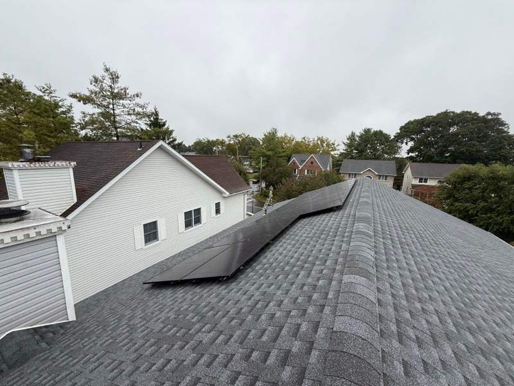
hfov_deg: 102.1
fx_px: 208
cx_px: 257
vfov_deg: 85.7
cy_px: 193
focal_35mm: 14
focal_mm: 2.22
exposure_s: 1/363
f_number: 2.2
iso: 50
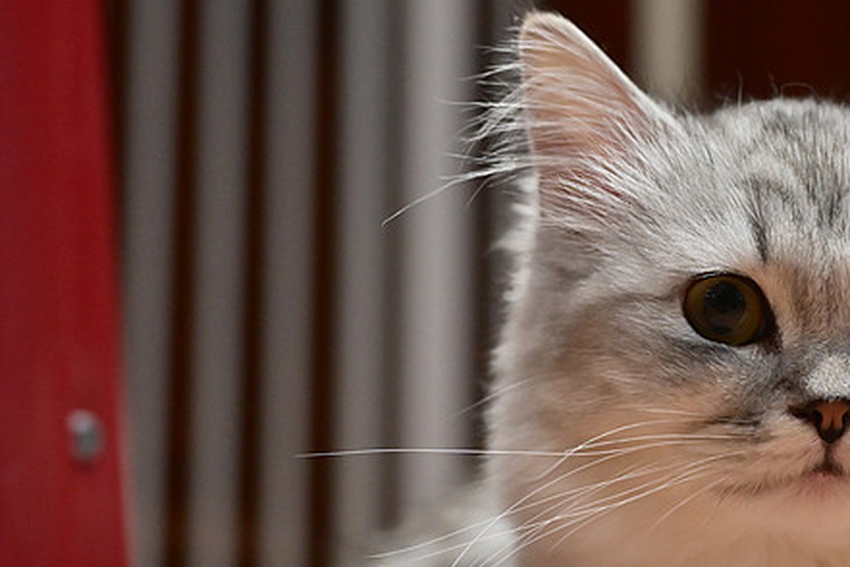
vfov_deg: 13.9
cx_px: 642
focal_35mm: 98
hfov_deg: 20.6
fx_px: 2314
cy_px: 364
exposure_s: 1/200
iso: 2200
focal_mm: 54
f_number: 4
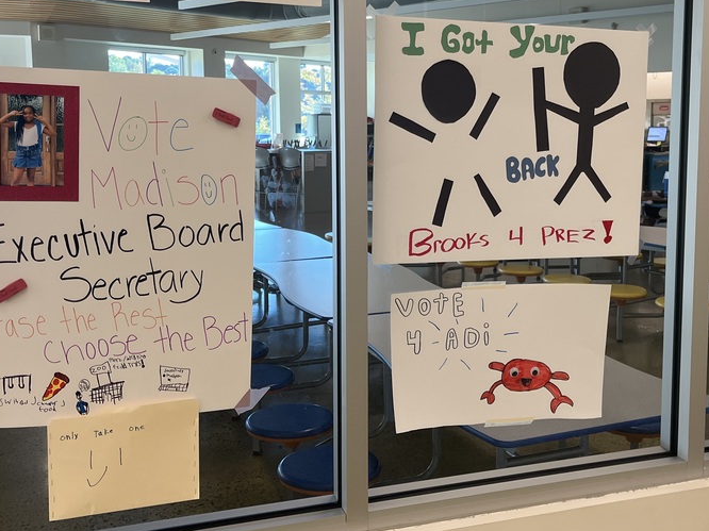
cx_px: 392
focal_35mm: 40
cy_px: 218
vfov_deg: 35.8
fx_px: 819
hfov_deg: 46.7
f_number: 1.6
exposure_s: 1/121
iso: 100
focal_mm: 5.1
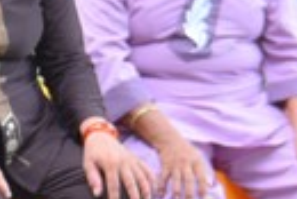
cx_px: -379
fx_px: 2263
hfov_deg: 7.1
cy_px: -90
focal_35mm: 274
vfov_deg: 5.0
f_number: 3.5
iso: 250
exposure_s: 1/80
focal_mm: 55
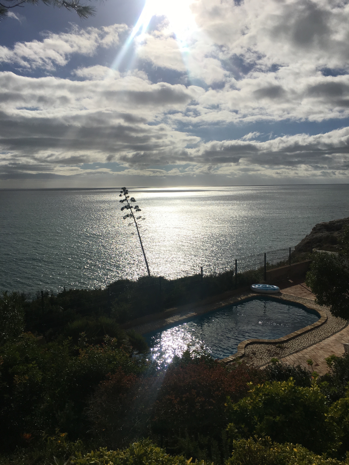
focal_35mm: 29
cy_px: 232
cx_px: 174
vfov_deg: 61.7
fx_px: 390
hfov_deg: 48.2
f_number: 2.2
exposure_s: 1/15385
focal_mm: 4.15
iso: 25
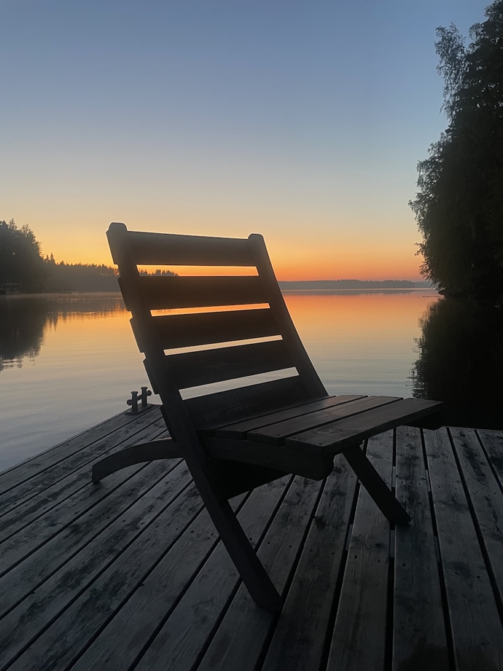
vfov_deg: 67.3
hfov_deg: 53.1
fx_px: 504
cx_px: 252
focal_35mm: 26
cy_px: 336
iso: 250
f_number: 1.6
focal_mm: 4.2
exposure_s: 1/60
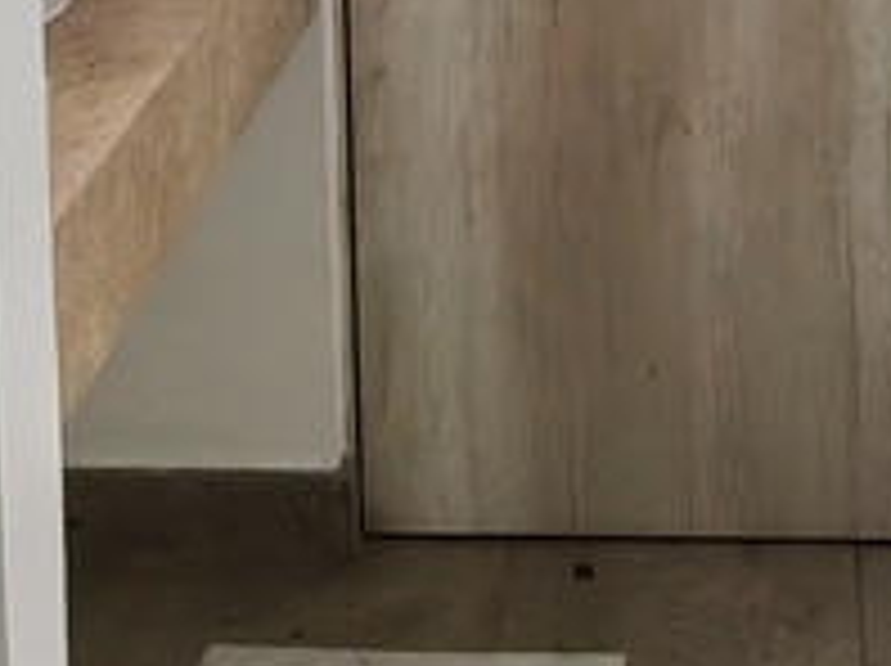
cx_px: 634
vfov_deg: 13.6
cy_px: -540
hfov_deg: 20.1
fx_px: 2494
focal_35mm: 97
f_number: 2.2
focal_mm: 1.96
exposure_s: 1/220
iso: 50
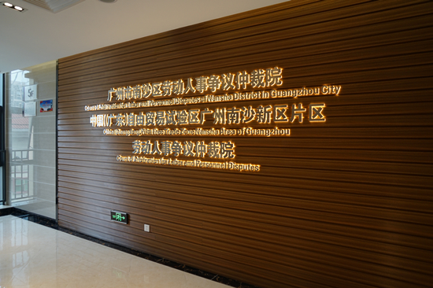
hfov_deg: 73.8
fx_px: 288
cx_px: 216
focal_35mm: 24
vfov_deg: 53.1
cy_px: 144
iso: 200
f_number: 3.5
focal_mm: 24
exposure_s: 1/60
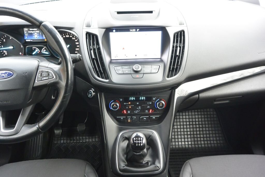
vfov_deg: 46.4
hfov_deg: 65.5
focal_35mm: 28
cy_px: 88
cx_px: 132
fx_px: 206
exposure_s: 1/50
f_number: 3.5
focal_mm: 10.7
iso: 800
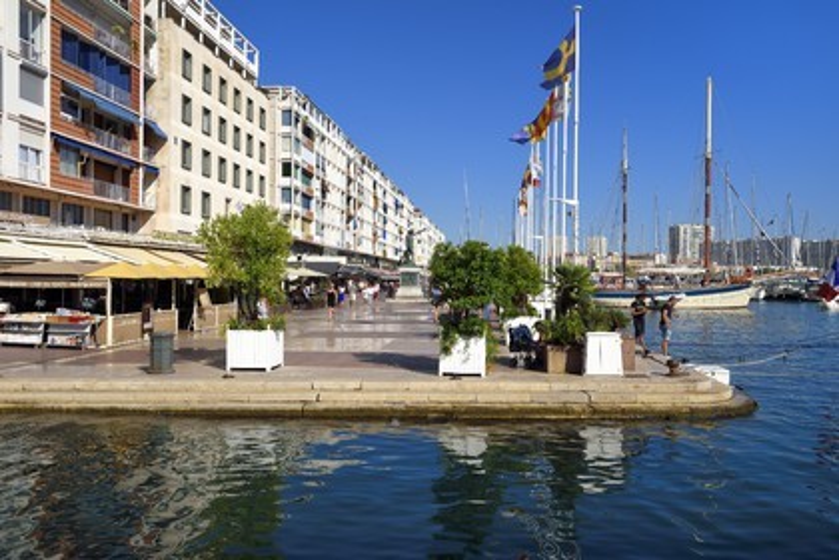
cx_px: 420
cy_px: 280
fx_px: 699
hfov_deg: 61.9
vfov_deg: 43.6
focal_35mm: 30
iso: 200
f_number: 16
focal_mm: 30
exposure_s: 1/250
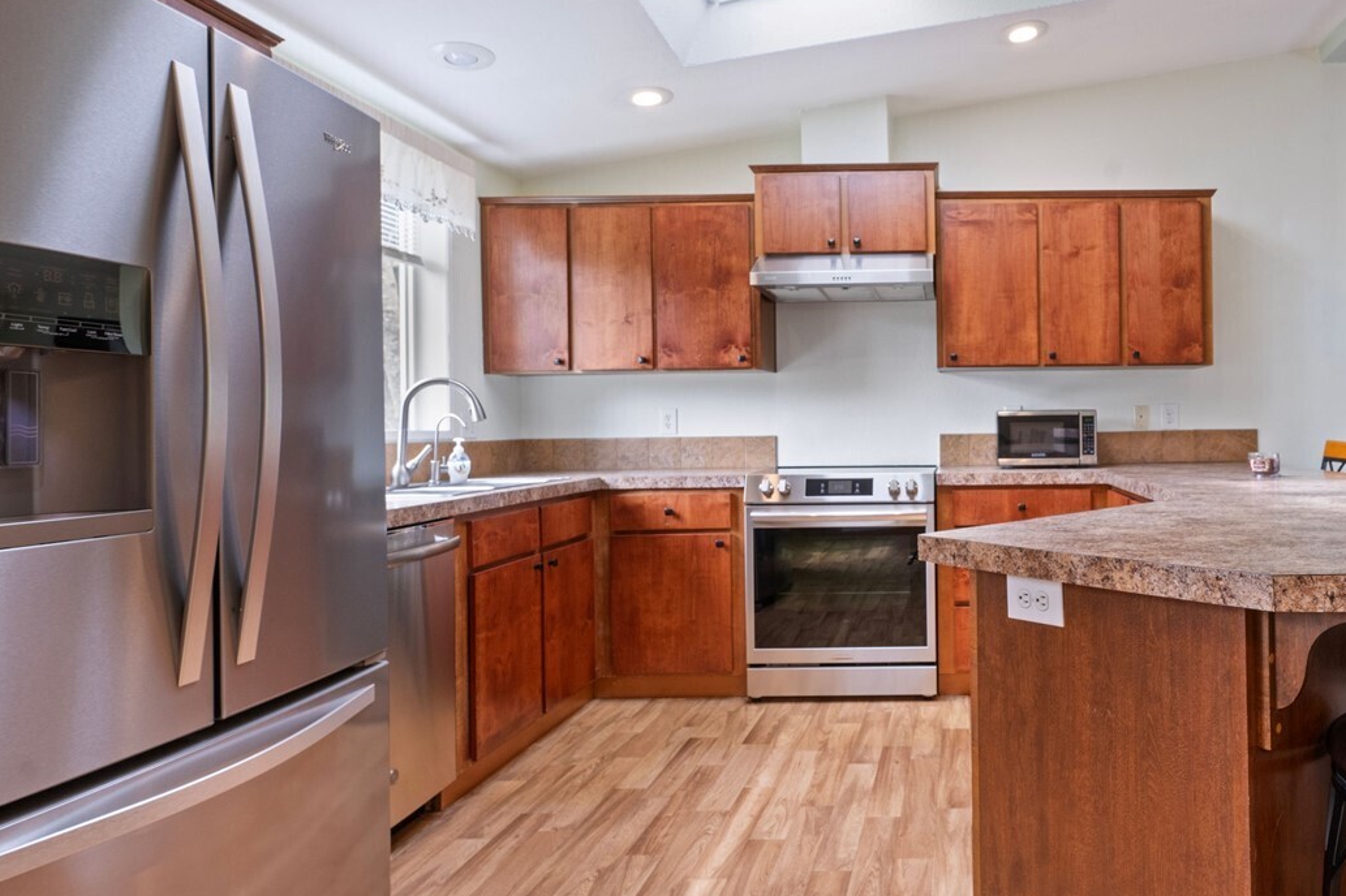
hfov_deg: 72.4
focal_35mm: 23
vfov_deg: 55.0
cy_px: 413
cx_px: 956
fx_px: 860
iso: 400
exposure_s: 1/10
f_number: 9
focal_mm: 14
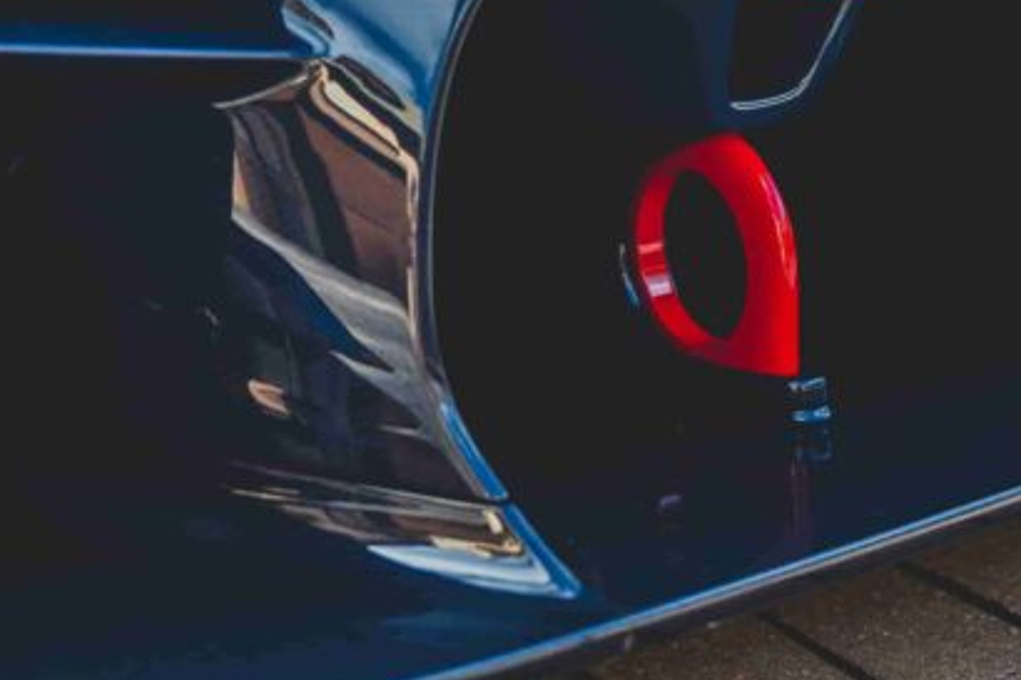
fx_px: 2445
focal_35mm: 86
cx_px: 864
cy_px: -49
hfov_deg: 23.1
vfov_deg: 15.5
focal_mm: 34.5
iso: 200
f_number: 2.8
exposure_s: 1/400
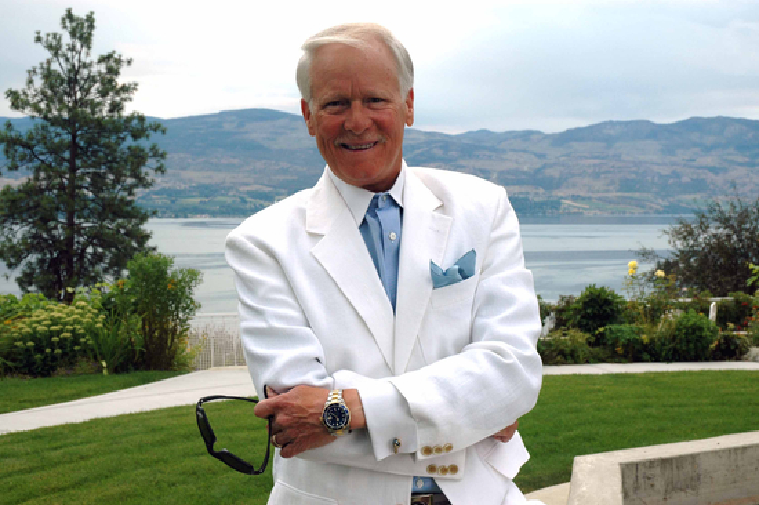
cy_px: 252
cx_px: 380
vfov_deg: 22.6
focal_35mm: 60
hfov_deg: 33.4
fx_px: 1264
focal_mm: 40
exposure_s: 1/320
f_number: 9
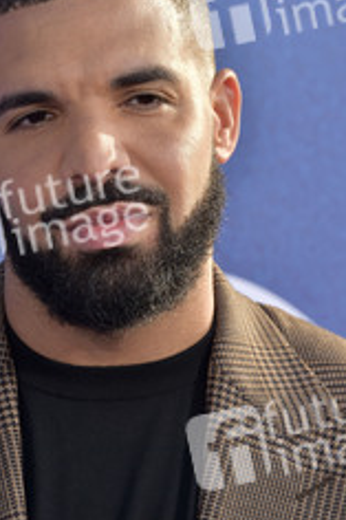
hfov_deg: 2.7
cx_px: 100
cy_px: 328
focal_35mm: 509
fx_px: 7348
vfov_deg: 4.1
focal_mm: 300
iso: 125
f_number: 7.1
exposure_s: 1/250
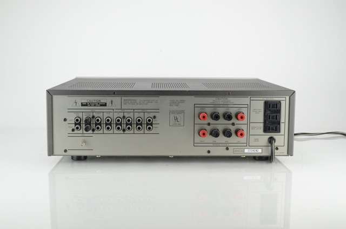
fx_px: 504
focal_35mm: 52
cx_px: 173
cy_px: 114
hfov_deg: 37.9
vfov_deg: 25.6
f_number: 5.6
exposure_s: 1/125
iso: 640
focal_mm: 35
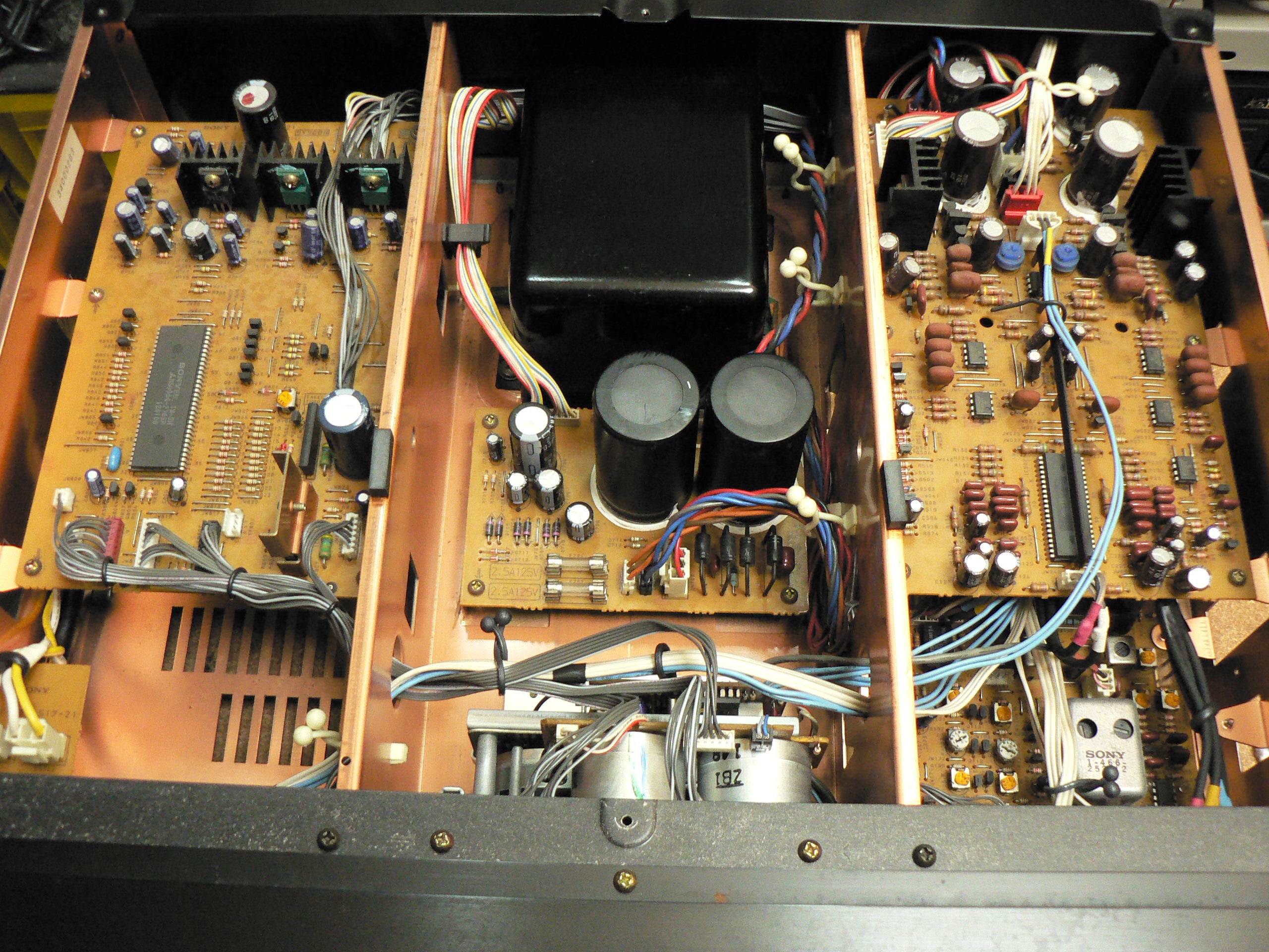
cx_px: 634
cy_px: 476
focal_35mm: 36
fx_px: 1320
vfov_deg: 39.7
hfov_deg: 51.4
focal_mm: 6
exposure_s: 1/30
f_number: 2.8
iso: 400
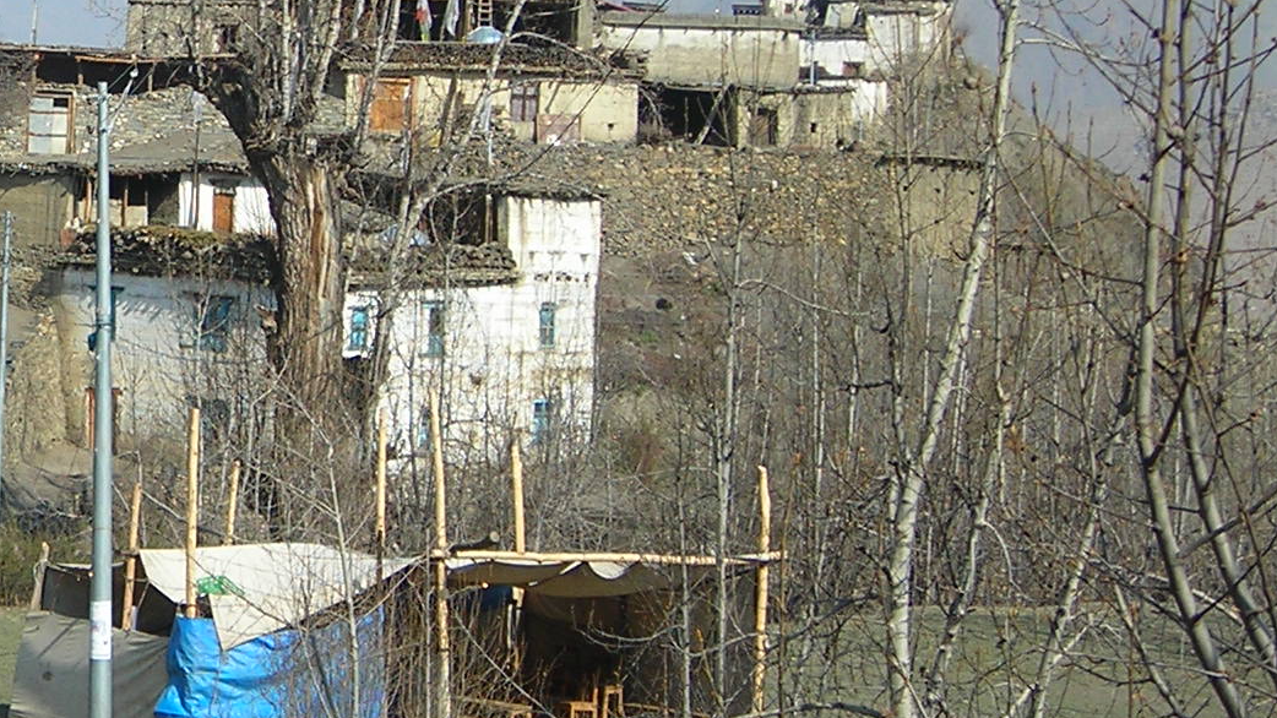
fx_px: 5045
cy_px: 189
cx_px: -141
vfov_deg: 8.1
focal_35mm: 149
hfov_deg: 14.1
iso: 50
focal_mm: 9.1
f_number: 3.6
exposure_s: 1/430
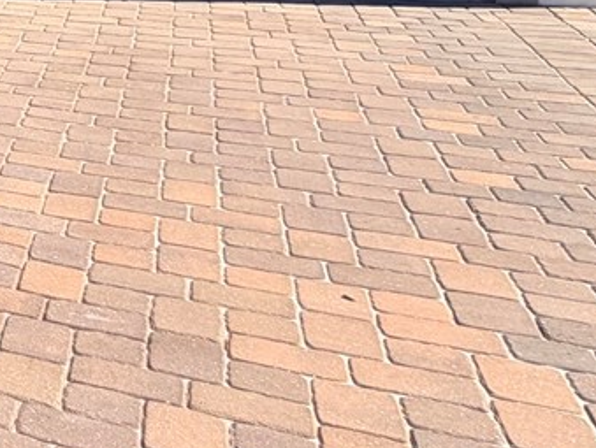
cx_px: -672
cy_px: -190
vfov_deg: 19.8
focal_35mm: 66
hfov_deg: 17.5
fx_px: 1138
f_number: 2.2
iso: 20
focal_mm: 2.22
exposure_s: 1/820
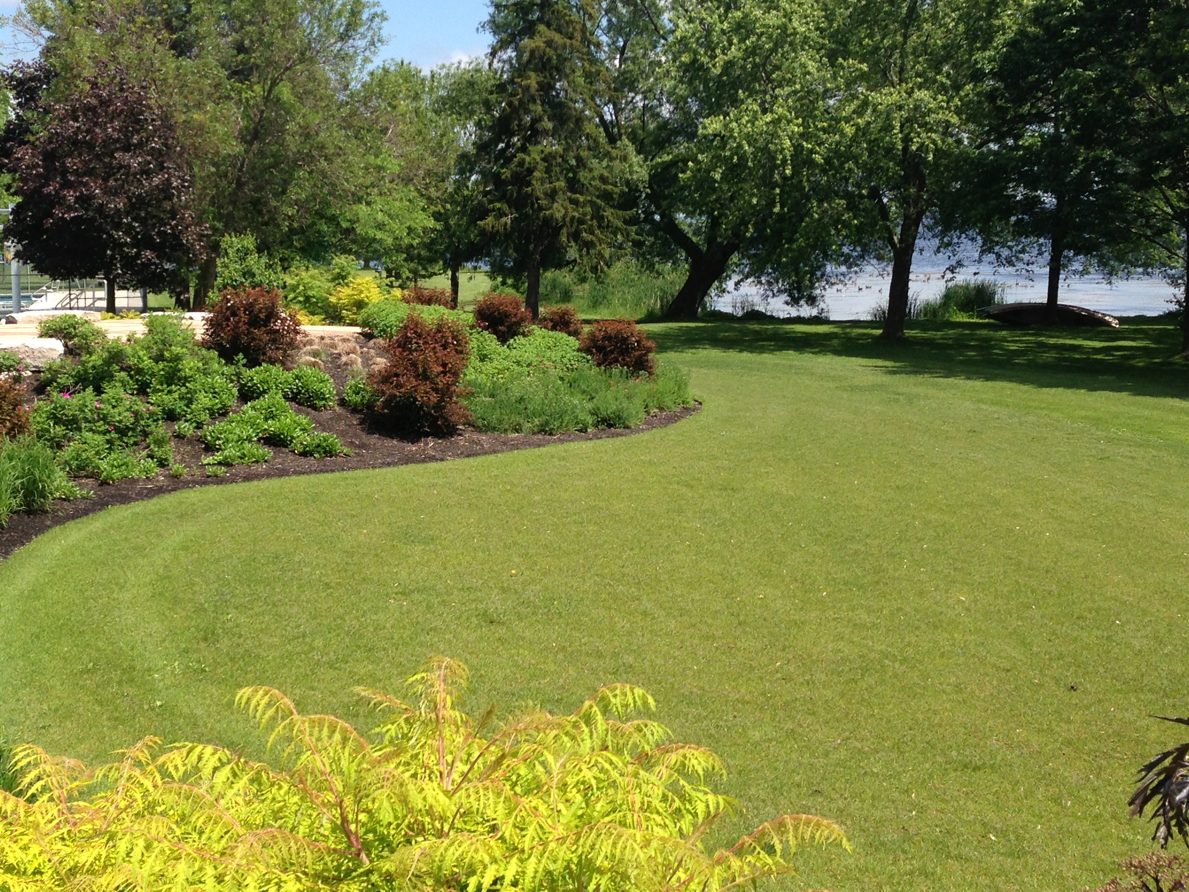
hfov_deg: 36.6
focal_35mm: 52
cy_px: 365
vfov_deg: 28.0
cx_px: 456
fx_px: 1786
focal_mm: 4.13
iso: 50
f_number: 2.4
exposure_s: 1/1232
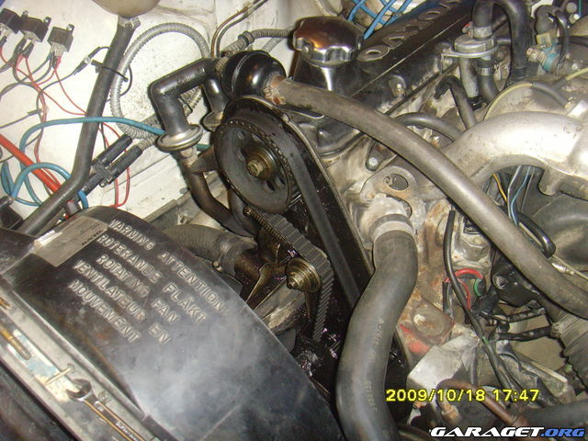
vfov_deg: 36.8
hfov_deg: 47.9
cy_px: 220
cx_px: 294
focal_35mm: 39
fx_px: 662
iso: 200
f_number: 3.5
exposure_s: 1/45
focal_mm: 6.6
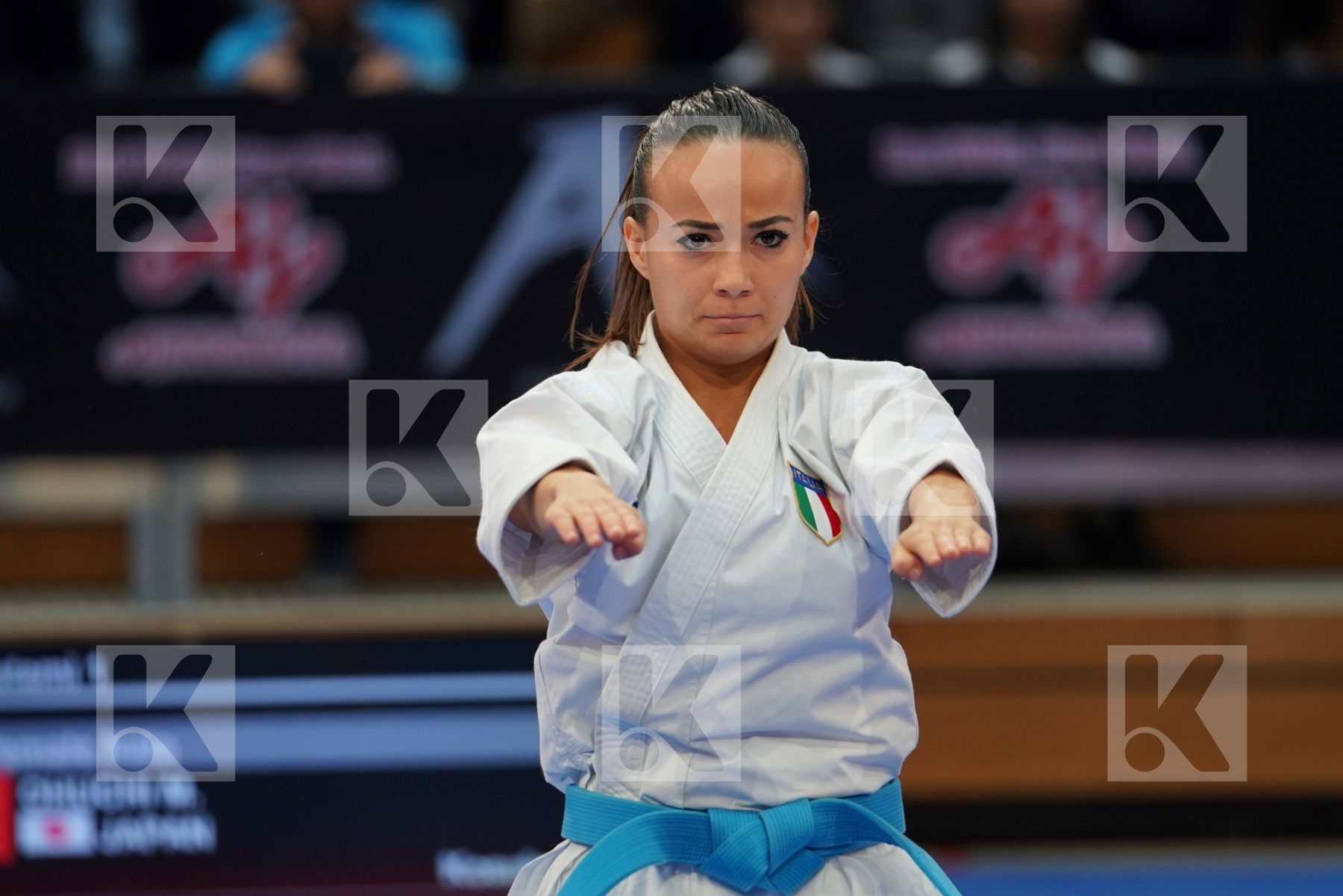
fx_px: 11191
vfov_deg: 4.6
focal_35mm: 300
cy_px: 448
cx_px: 672
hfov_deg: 6.9
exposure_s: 1/500
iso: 800
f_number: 2.8
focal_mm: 200
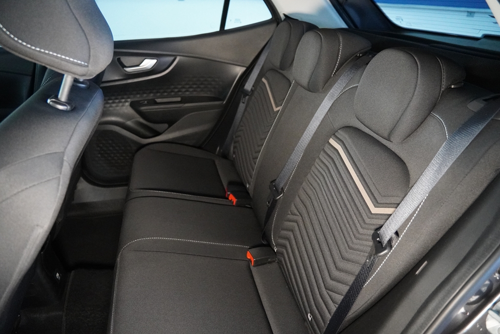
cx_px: 250
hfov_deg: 70.4
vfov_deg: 50.4
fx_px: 354
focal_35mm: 26
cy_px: 167
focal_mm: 17
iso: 6400
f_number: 2.8
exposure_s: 1/160
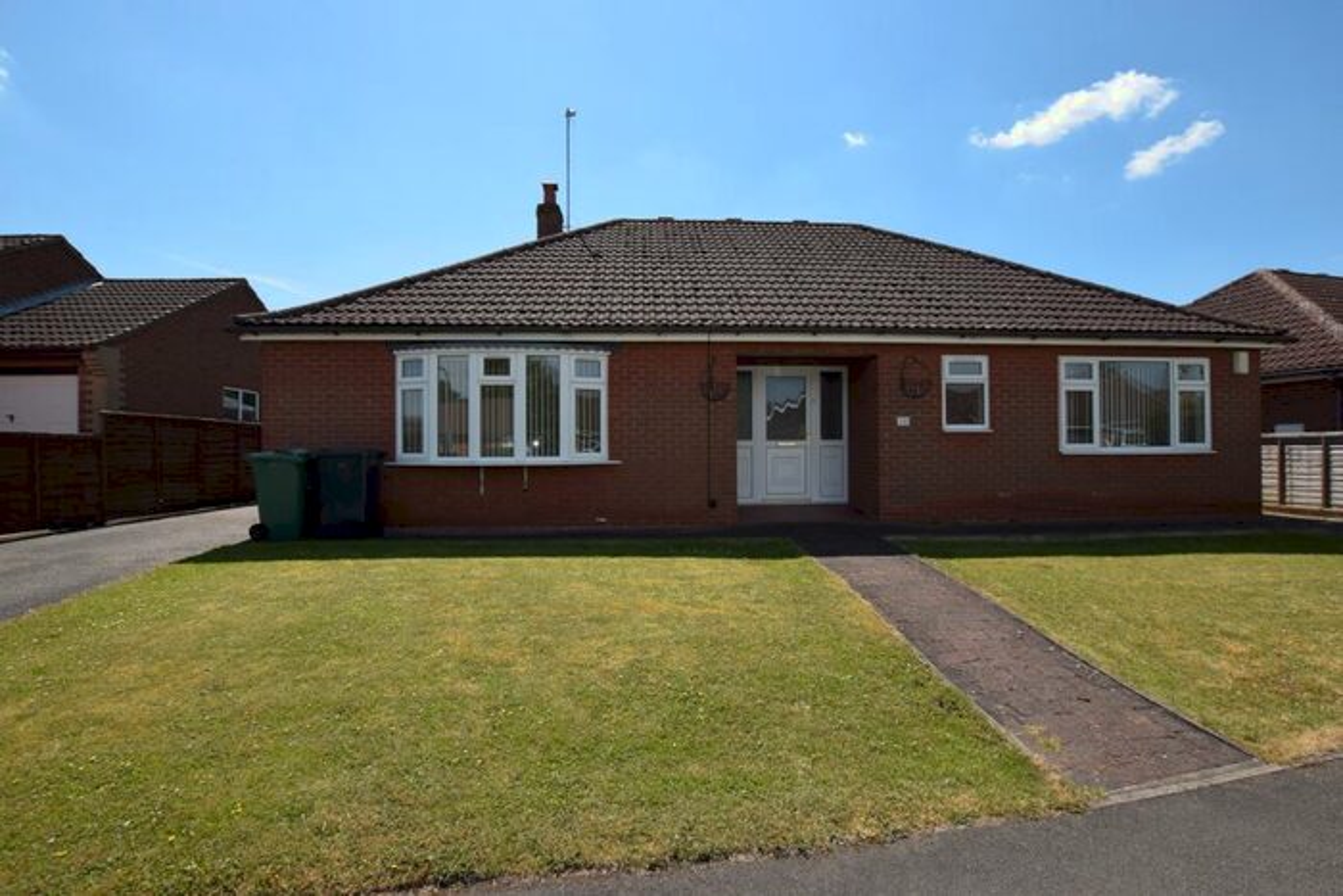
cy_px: 448
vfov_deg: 77.4
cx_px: 672
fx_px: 560
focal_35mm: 15
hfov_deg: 100.4
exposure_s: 1/200
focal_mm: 10
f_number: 8
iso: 100
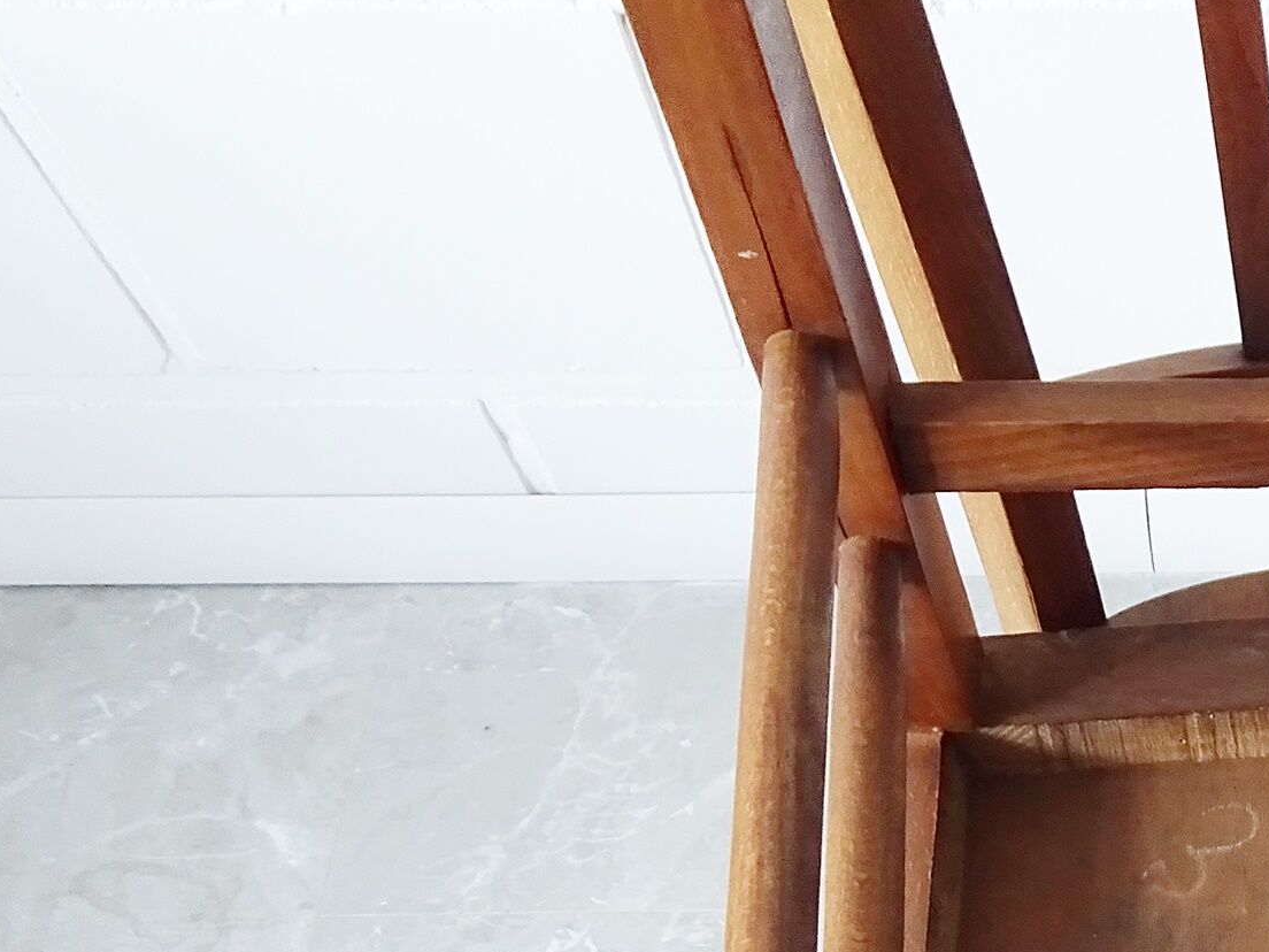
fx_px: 2126
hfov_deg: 29.7
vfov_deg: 23.8
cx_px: 1417
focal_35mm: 58
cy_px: 1015
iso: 500
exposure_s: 1/30
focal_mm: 4.1
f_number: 3.5
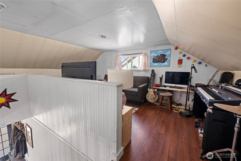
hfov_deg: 104.3
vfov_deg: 81.2
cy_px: 80
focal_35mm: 14
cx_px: 120
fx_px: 94
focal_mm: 14
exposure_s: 1/1.25
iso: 400
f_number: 9
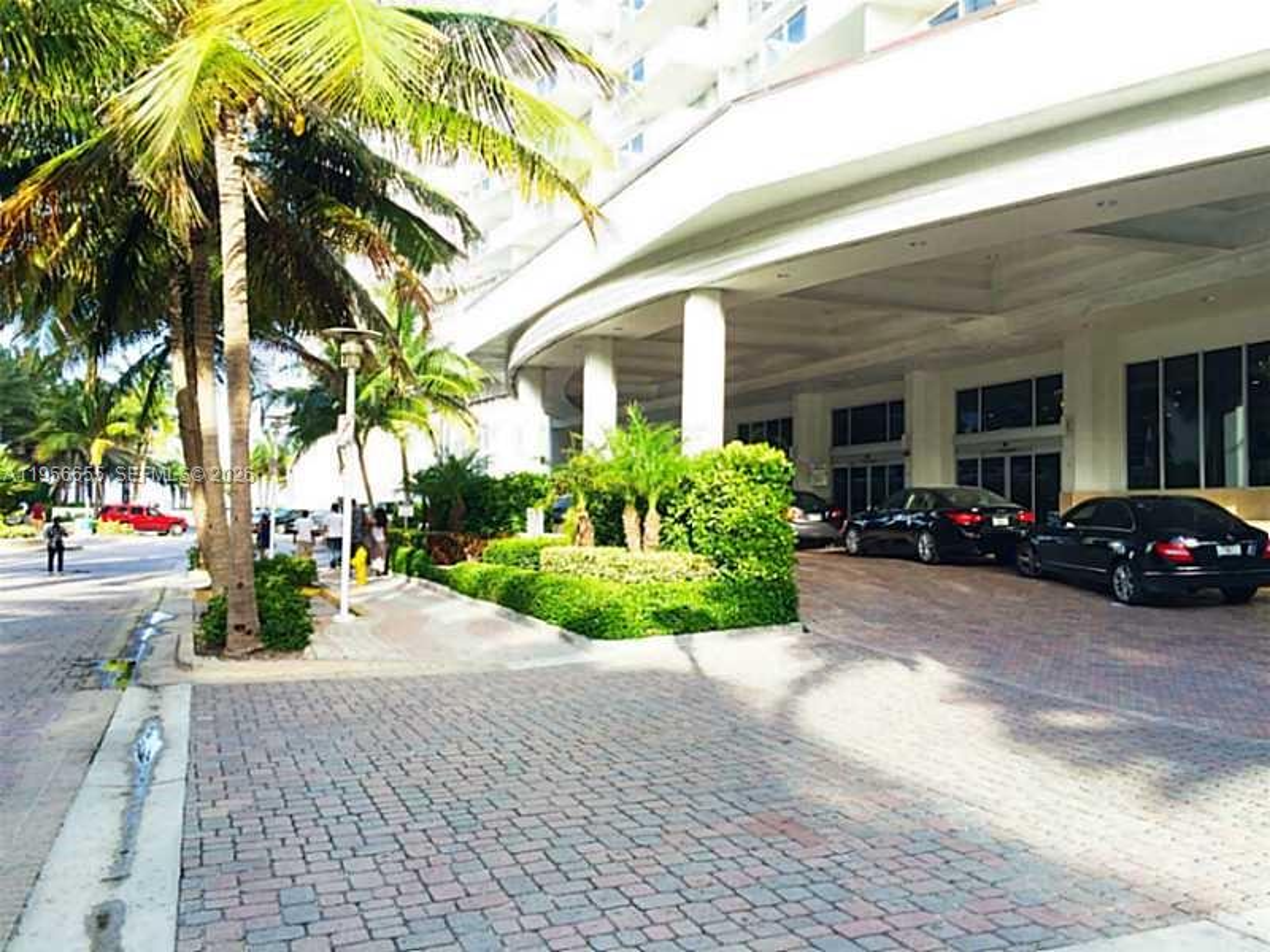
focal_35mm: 29
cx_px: 635
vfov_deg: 48.2
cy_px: 476
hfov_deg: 61.7
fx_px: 1064
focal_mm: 4.15
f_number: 2.2
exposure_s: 1/342
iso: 32
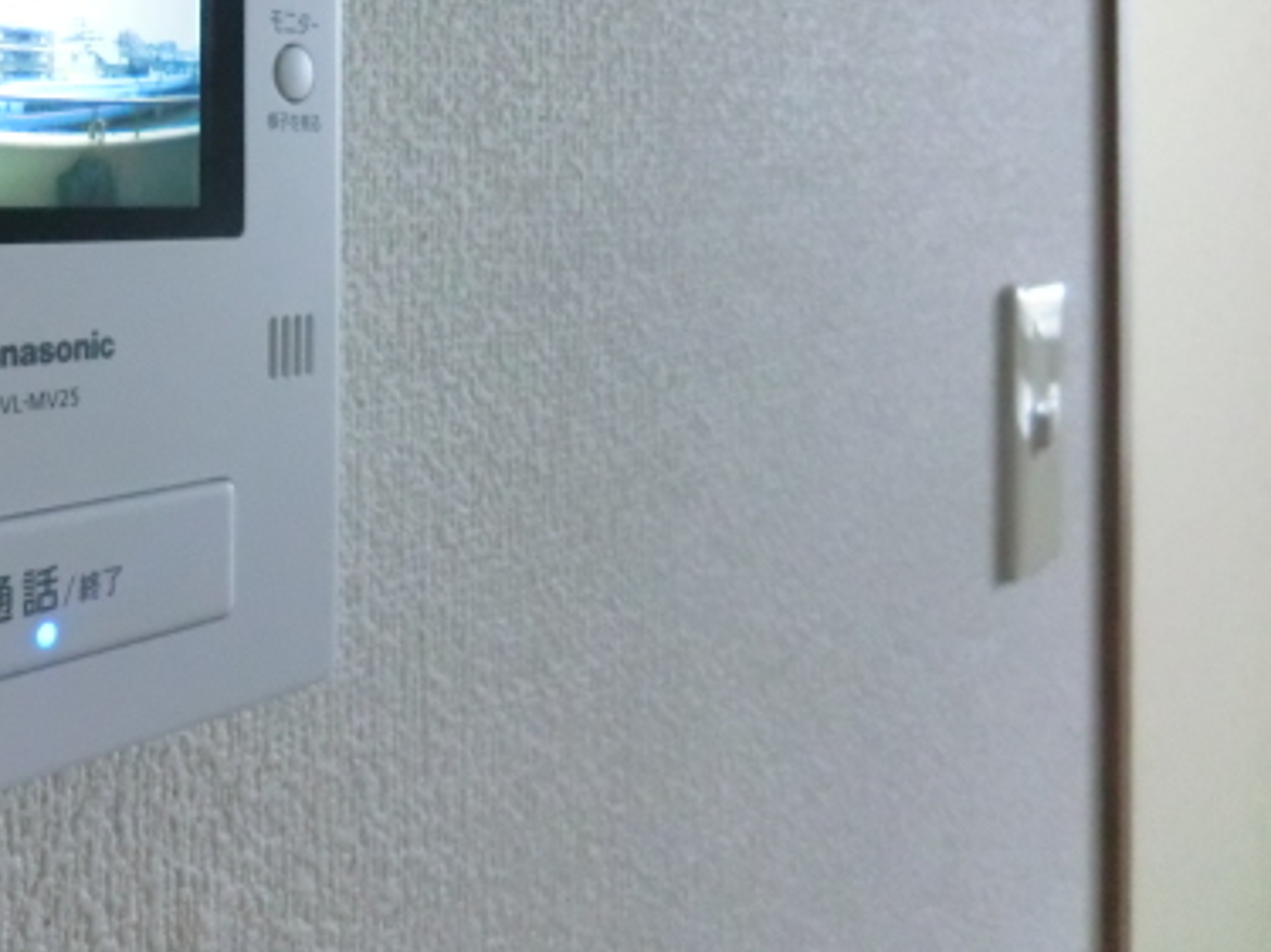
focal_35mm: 41
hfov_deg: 43.3
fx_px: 1505
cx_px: 220
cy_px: 271
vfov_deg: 34.6
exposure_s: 1/50
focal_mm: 4.3
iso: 800
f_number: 3.2
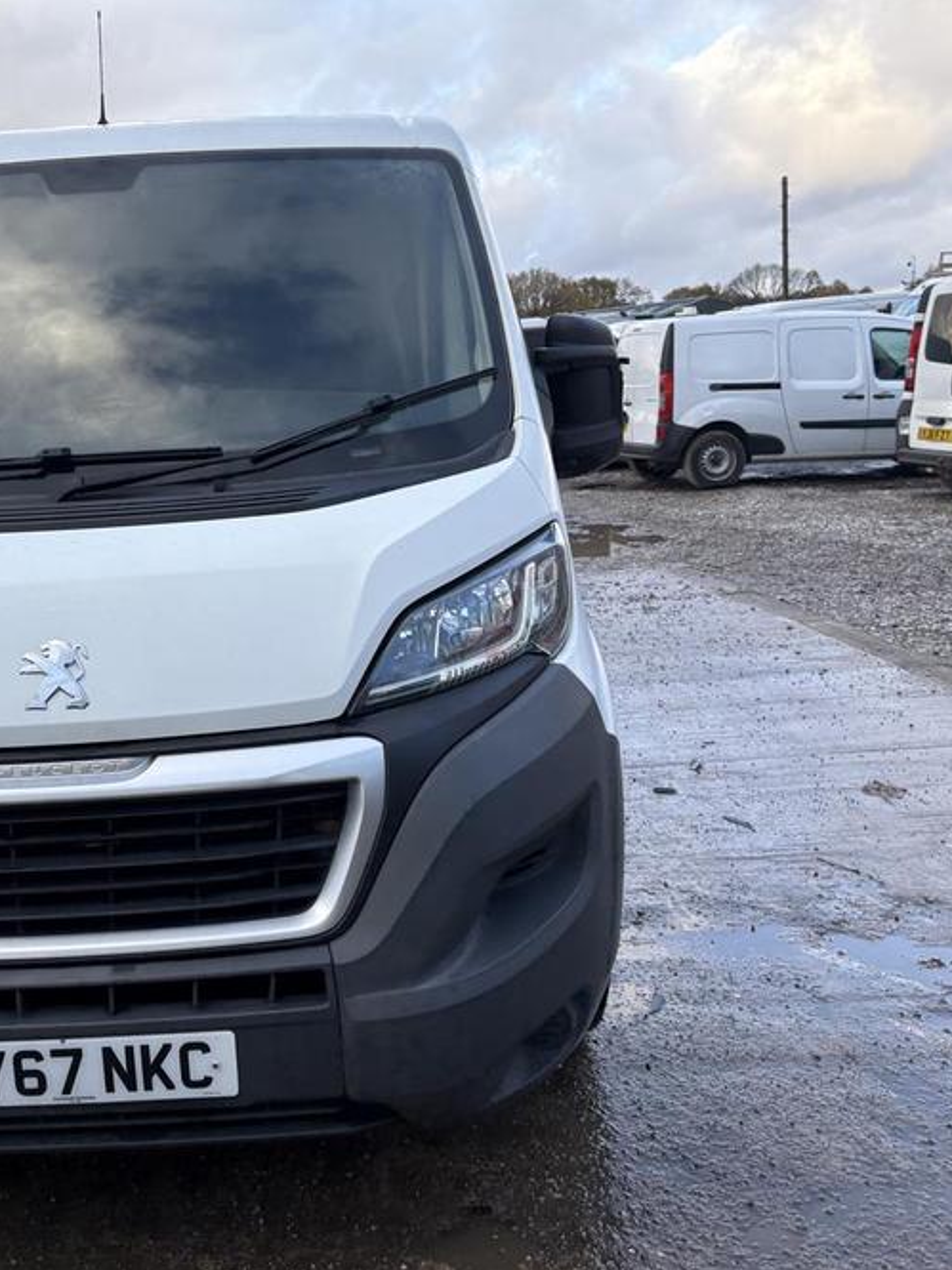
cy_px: 637
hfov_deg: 39.3
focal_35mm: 35
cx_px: 208
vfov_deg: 52.6
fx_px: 1284
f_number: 1.6
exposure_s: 1/459
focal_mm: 5.96
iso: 50
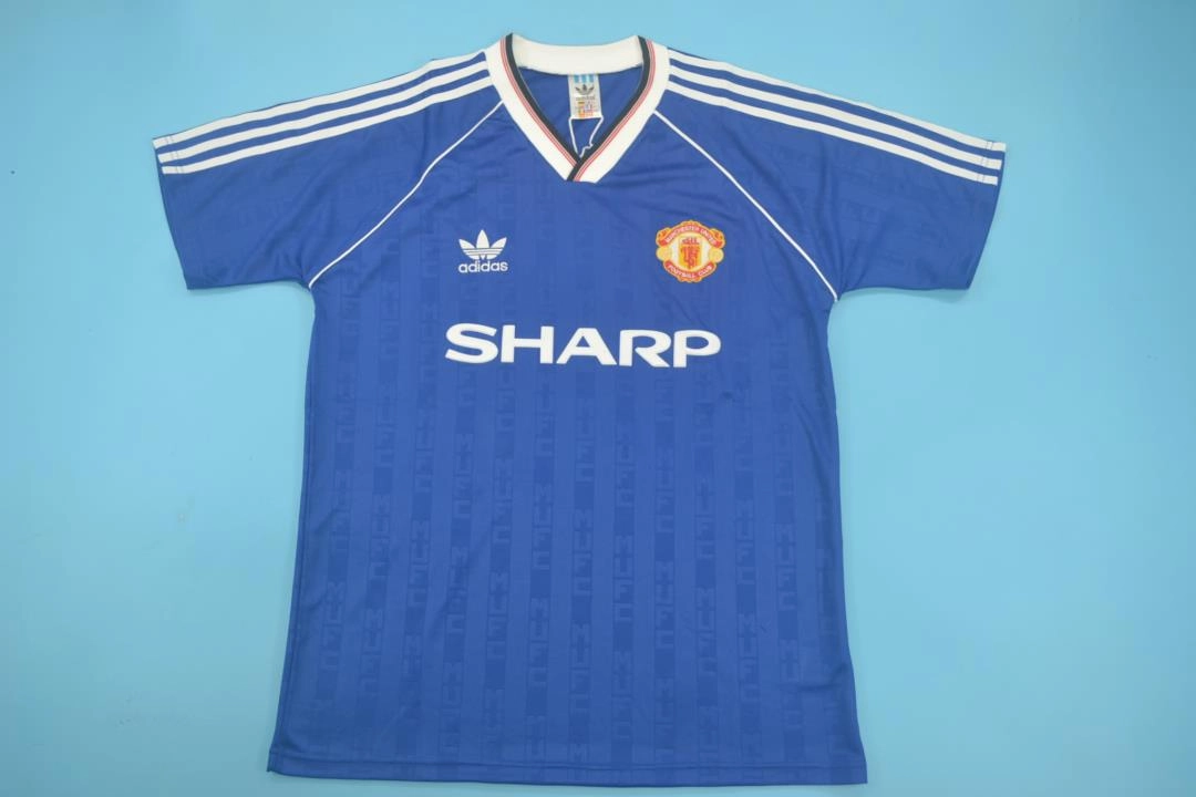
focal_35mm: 33
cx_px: 598
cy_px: 398
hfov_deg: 57.2
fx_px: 1096
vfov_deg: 40.0
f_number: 3.8
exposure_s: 1/100
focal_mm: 22
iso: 200
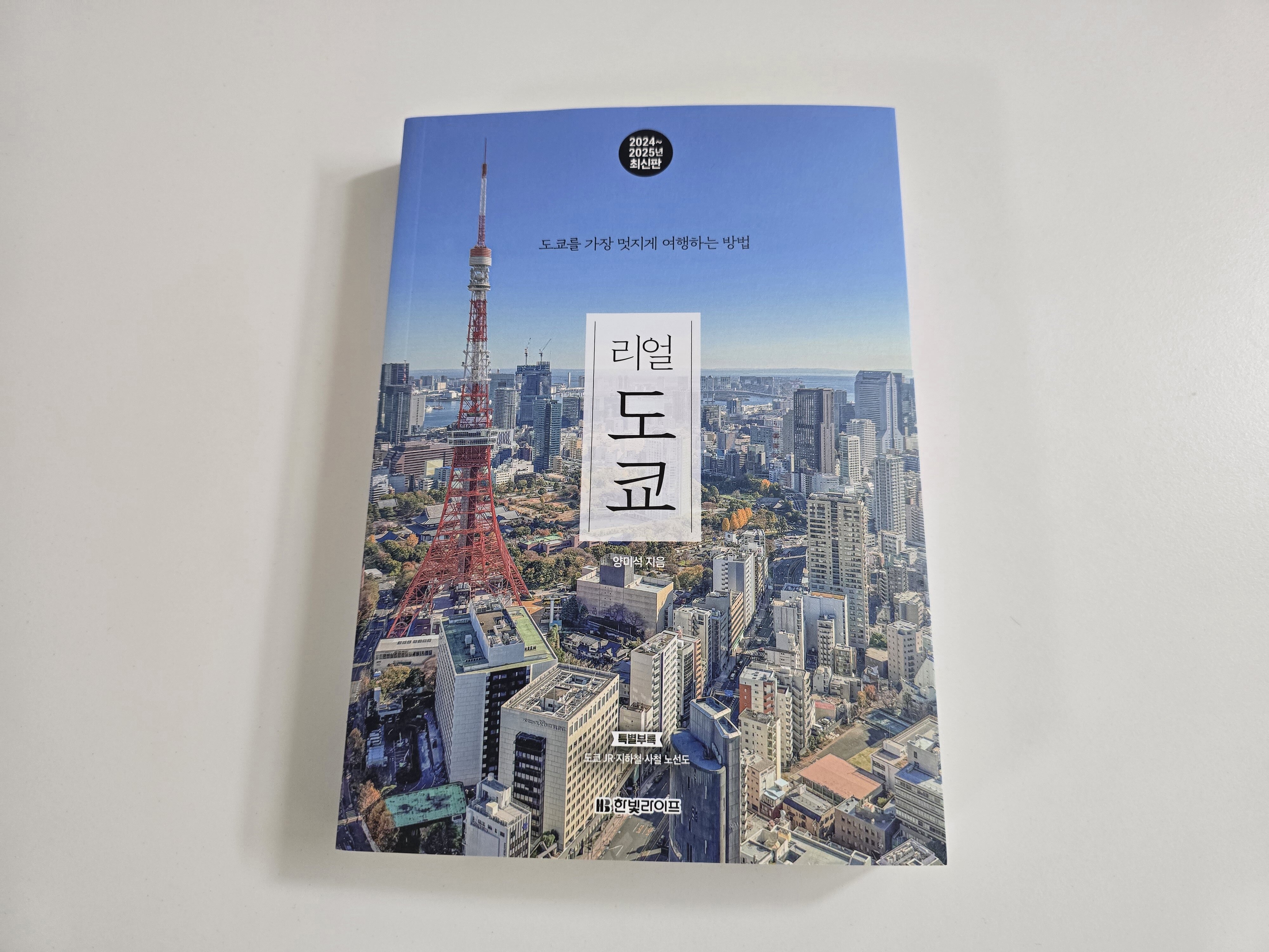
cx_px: 634
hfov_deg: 73.9
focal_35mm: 23
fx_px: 843
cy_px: 476
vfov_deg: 58.9
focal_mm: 6.3
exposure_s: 1/120
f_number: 1.7
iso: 320
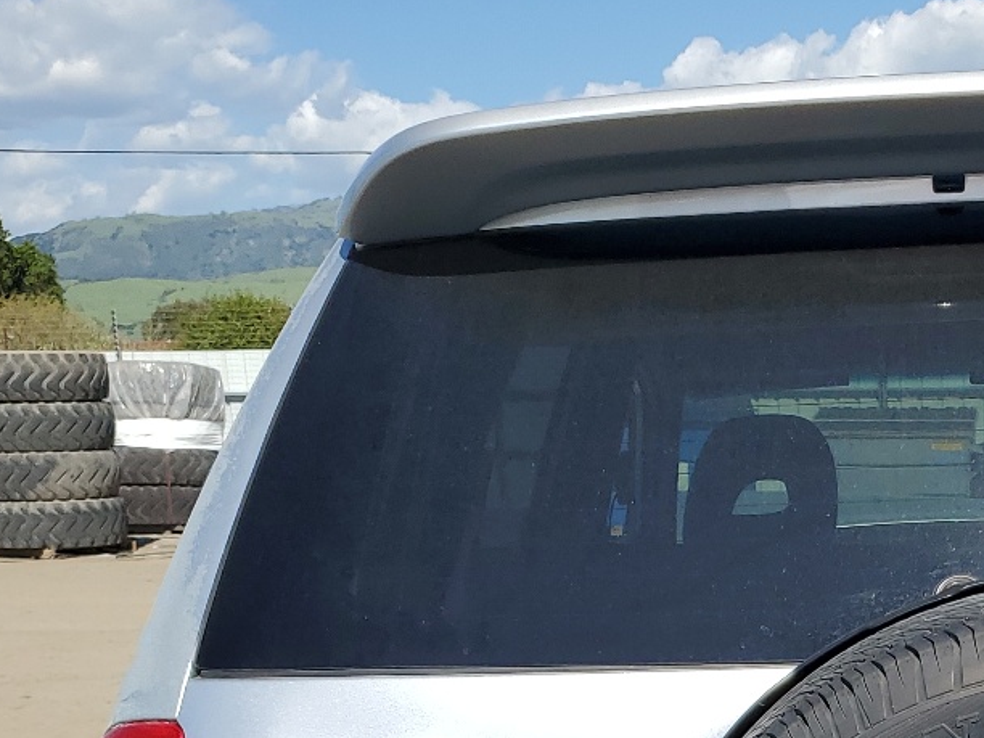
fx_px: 1933
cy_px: 897
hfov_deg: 27.3
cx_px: 929
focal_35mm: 68
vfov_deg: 20.2
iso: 50
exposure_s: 1/5000
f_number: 1.5
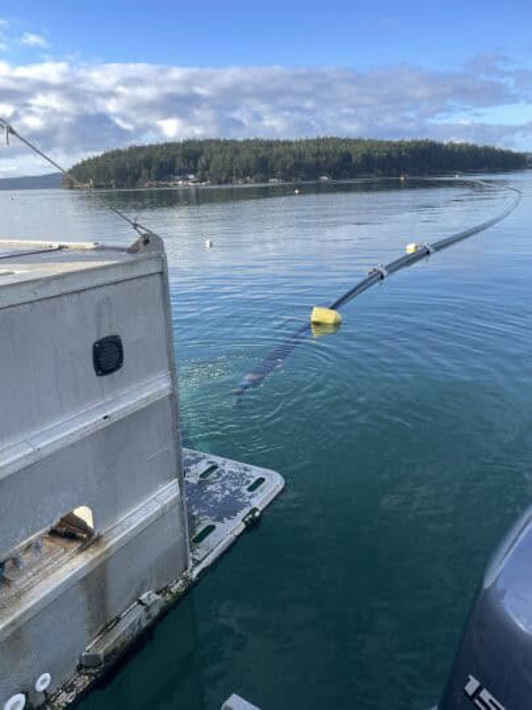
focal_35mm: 26
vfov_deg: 67.3
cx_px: 266
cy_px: 355
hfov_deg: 53.1
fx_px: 533
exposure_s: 1/1304
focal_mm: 4.2
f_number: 1.6
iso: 32
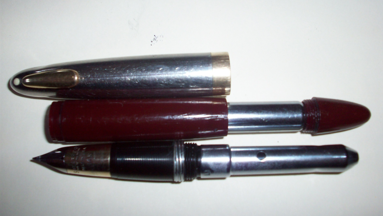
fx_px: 416
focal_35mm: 41
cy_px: 92
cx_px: 191
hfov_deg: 49.4
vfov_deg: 29.0
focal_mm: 6.2
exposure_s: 1/64
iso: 80
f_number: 2.8
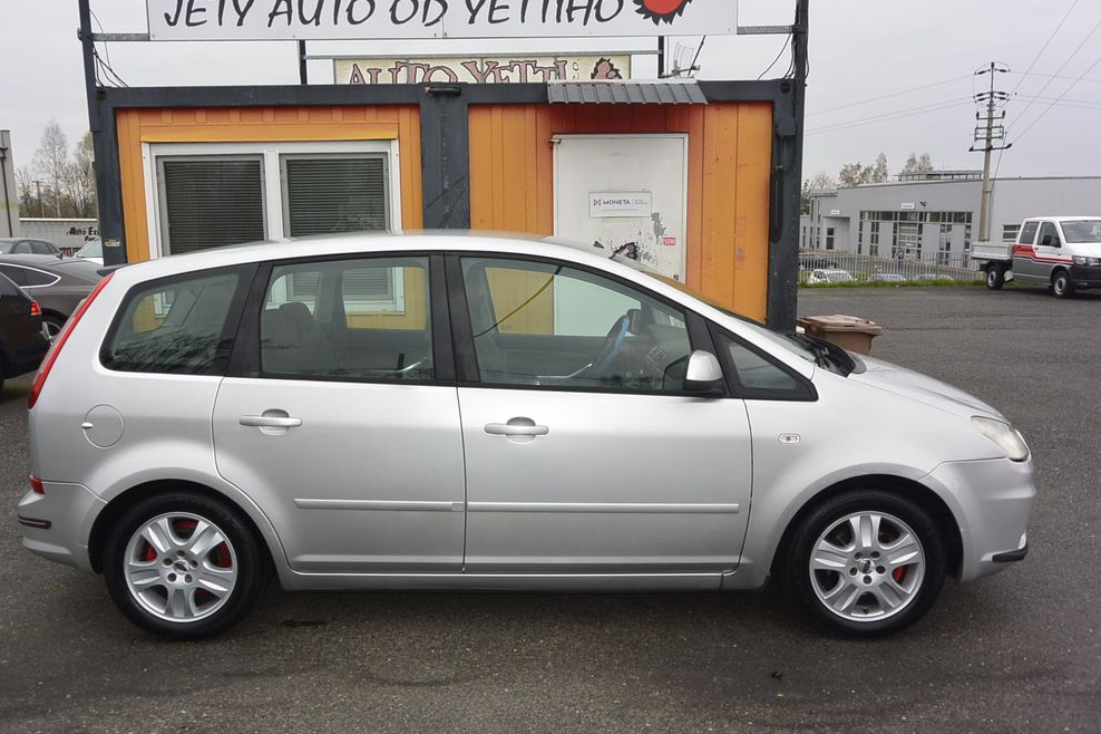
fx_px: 856
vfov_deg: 46.4
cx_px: 534
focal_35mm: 28
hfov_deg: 65.5
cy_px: 366
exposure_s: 1/200
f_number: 4
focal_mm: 10
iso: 160
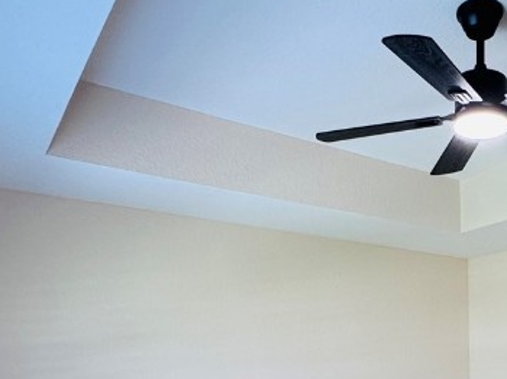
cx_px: 459
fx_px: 600
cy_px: 450
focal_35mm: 41
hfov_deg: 42.0
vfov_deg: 30.2
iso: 160
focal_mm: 2.22
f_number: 2.2
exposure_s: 1/99
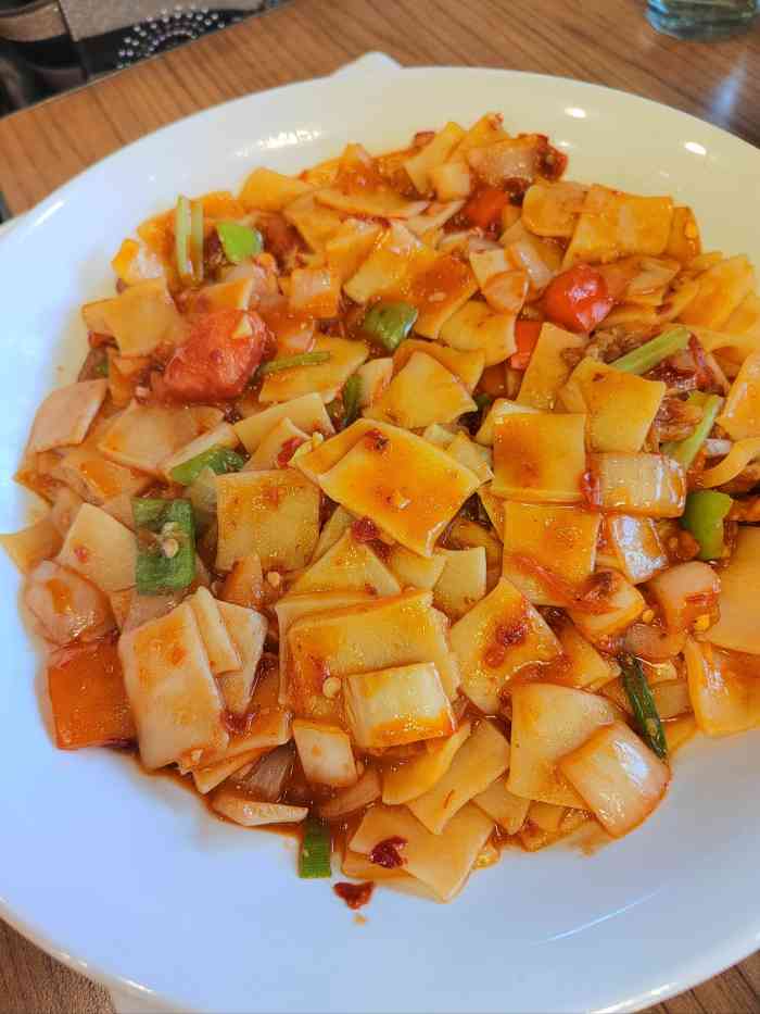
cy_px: 507
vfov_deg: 73.9
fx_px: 673
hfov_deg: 58.9
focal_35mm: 23
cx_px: 380
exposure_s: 1/100
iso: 1263
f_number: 1.9
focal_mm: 5.52
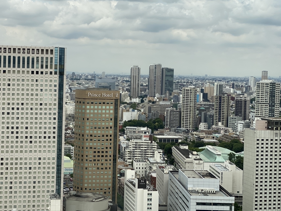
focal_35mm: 67
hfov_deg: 28.8
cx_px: 104
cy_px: 91
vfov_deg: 21.9
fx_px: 544
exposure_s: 1/1295
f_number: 2
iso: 20
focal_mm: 6
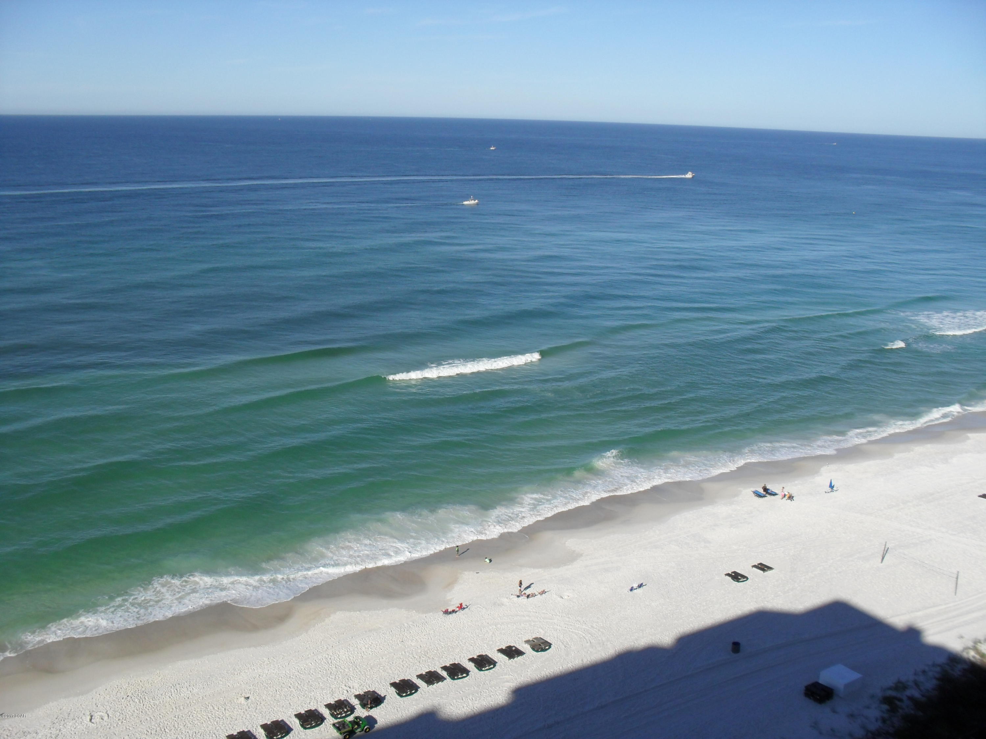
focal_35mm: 35
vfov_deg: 40.7
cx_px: 493
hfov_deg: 52.6
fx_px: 997
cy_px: 370
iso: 100
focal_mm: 6.3
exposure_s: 1/250
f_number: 8.4
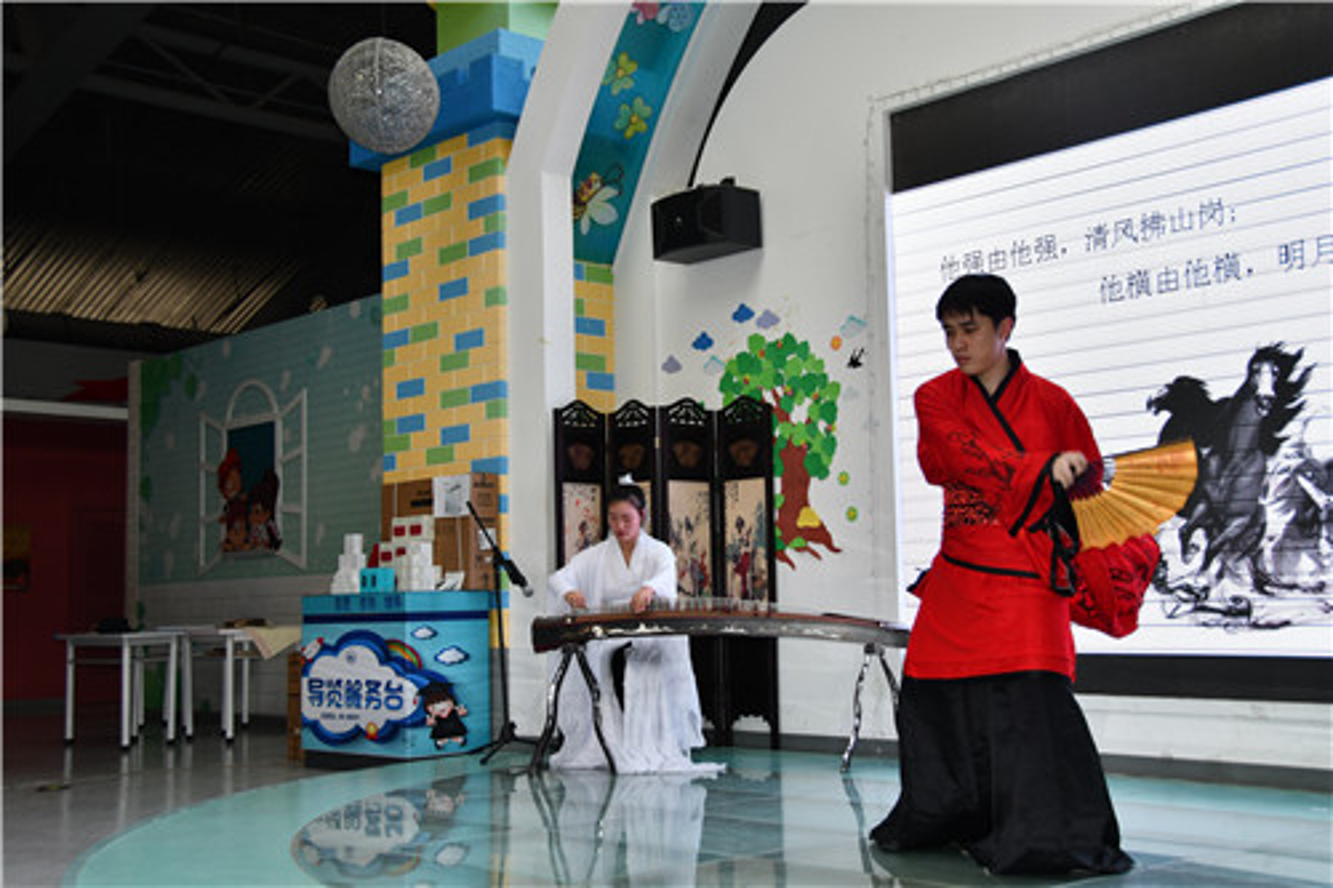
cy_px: 444
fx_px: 1592
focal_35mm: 43
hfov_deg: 45.4
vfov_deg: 31.2
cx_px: 666
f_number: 4
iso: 280
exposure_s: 1/125
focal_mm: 29
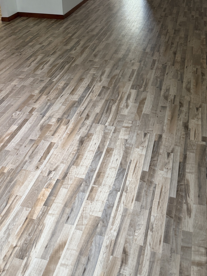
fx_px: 311
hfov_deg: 36.7
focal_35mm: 39
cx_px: 85
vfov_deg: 45.4
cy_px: 55
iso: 200
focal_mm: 6.76
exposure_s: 1/60
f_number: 1.78
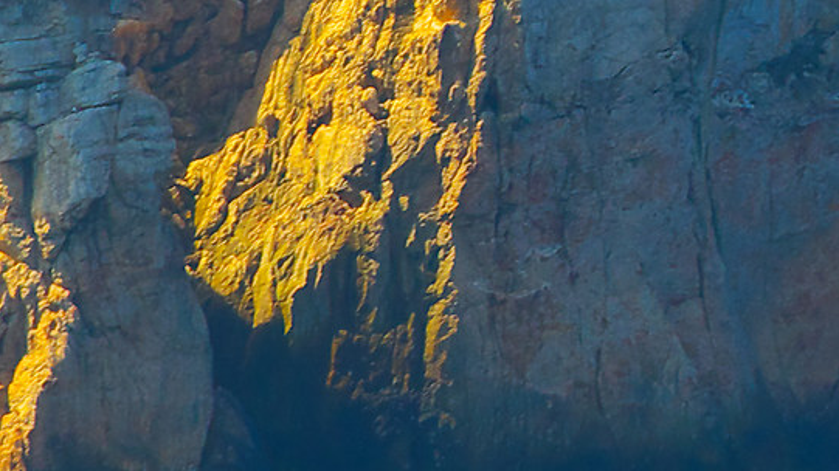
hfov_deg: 3.6
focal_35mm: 593
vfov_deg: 2.0
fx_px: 13196
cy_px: -20
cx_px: 965
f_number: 10
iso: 200
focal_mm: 85
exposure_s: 1/200
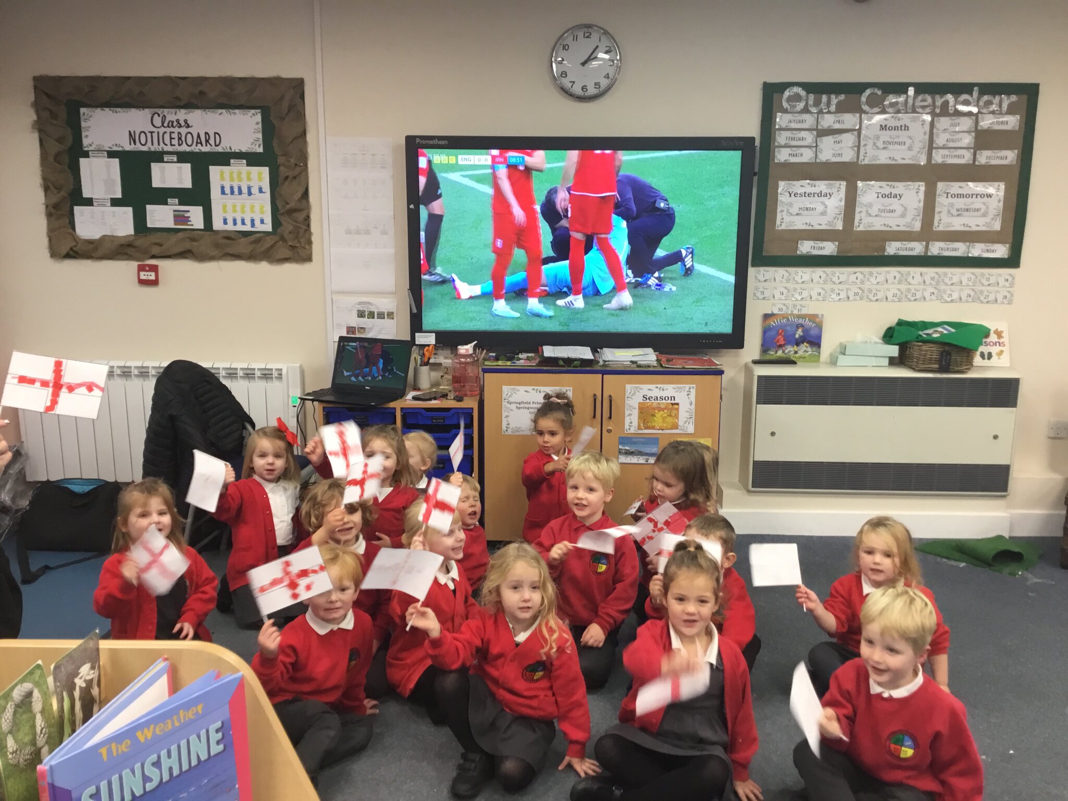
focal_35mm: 31
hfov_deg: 58.4
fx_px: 956
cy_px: 400
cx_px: 534
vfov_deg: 45.4
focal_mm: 3.3
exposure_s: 1/33
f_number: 2.4
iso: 80
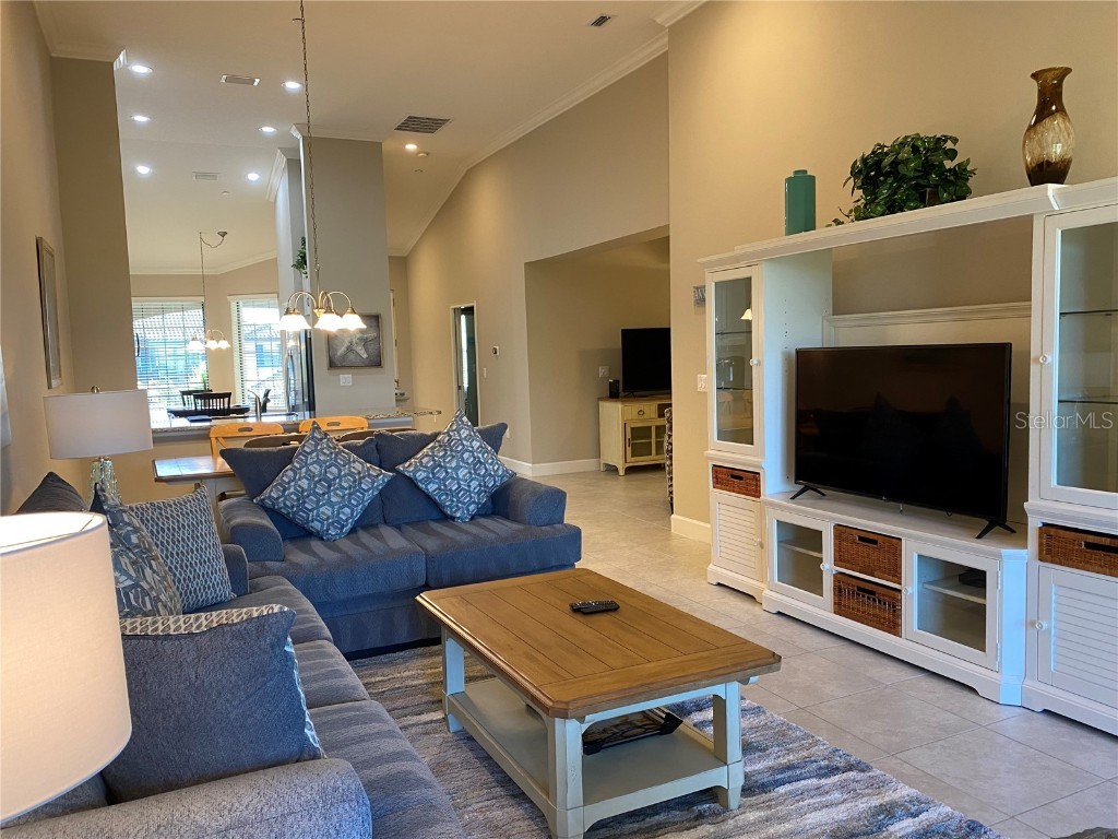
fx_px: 840
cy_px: 420
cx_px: 559
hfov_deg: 67.3
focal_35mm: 26
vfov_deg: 53.1
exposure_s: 1/60
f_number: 1.8
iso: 125
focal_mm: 4.25
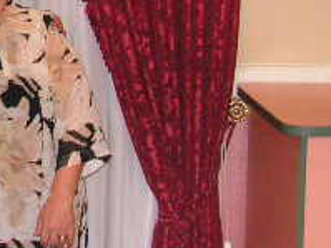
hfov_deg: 15.8
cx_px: -138
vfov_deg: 12.6
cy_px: -3
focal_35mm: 116
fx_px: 1109
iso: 200
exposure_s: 1/40
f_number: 3.2
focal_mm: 6
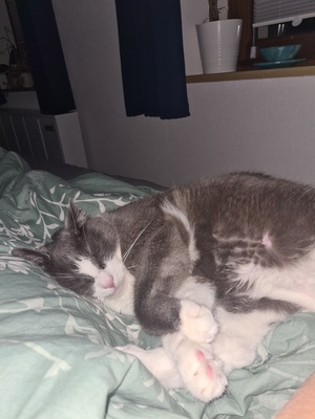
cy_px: 210
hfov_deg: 53.1
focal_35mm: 26
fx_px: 315
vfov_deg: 67.3
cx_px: 158
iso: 500
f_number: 1.8
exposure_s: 1/50
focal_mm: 5.4
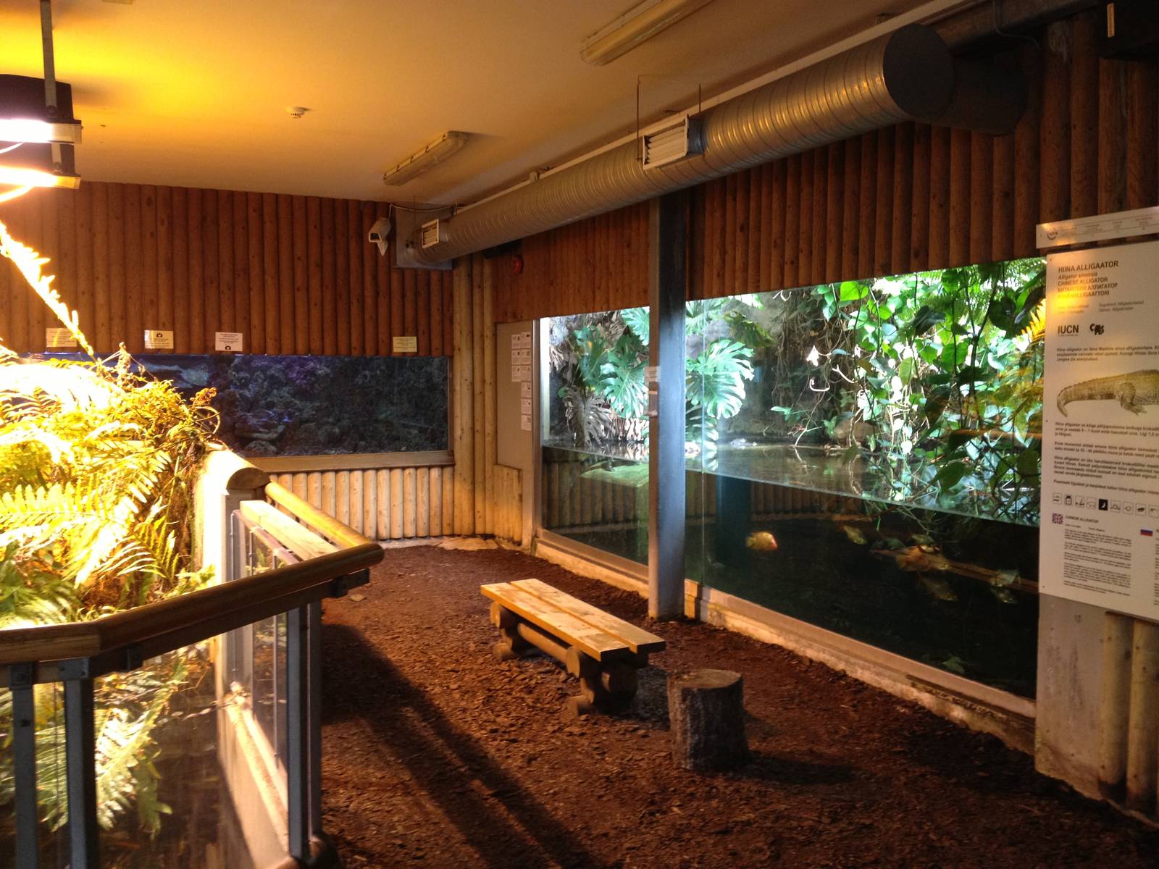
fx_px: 1172
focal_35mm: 35
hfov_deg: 52.6
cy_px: 434
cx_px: 580
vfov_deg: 40.7
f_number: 2.4
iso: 125
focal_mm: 4.28
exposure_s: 1/20
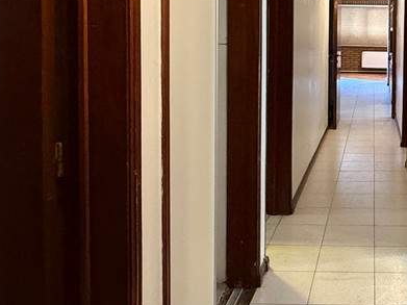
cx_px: 375
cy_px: 53
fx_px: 505
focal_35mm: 43
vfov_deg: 32.5
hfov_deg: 40.2
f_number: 2.2
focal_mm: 2.22
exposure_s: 1/50
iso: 400
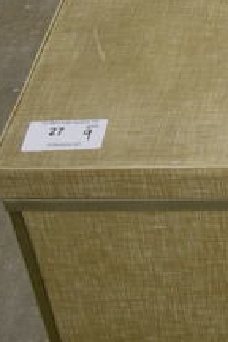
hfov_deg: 10.9
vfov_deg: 16.6
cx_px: 461
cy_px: -146
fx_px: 1083
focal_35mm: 114
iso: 220
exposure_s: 1/30
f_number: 3.5
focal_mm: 18
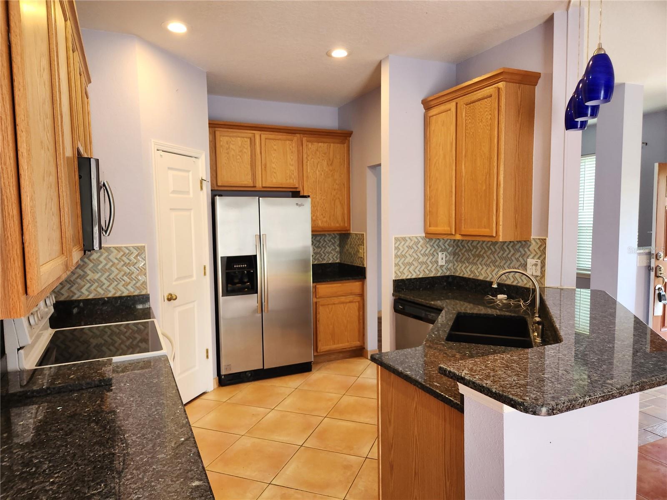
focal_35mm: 23
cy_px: 250
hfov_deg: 73.9
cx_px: 334
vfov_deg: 58.9
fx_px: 443
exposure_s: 1/120
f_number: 1.8
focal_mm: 5.4
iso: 200
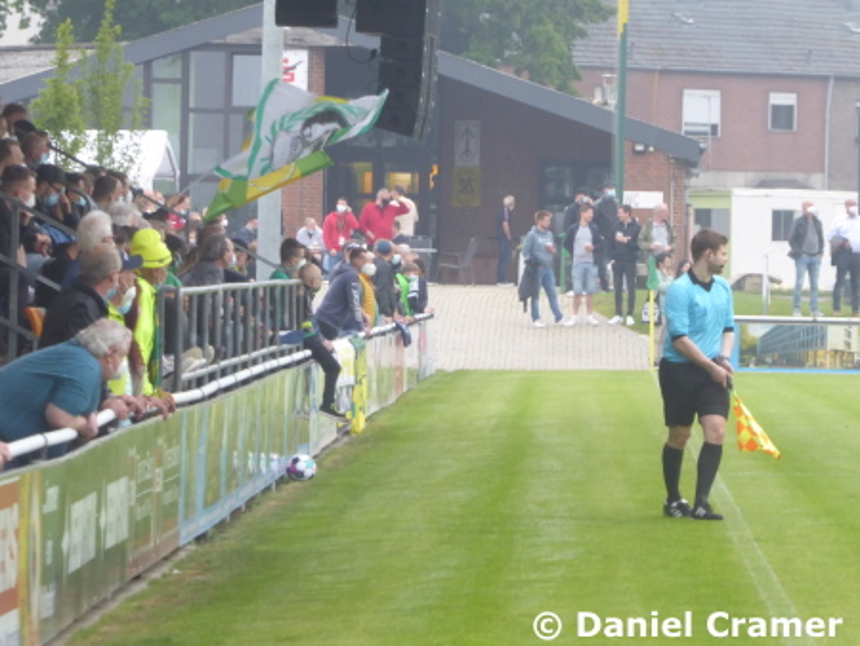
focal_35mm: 347
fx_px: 8625
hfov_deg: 5.7
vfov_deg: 4.3
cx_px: 430
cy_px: 323
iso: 400
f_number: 6.3
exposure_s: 1/60
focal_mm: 62.1
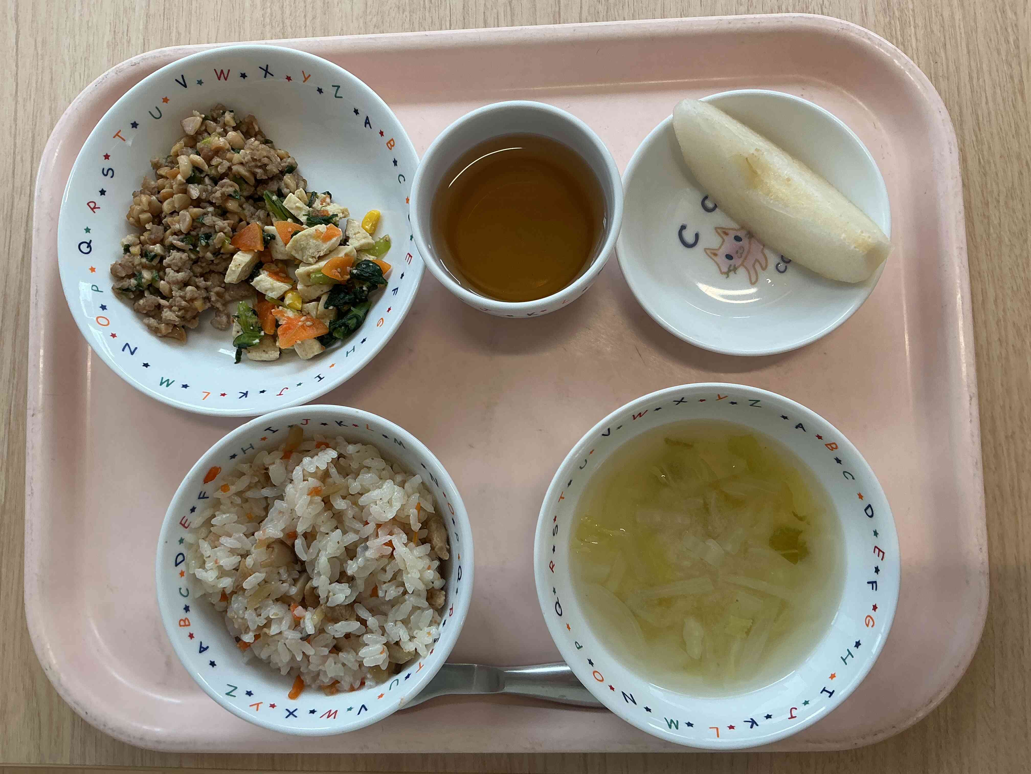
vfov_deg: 48.2
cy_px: 387
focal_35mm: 29
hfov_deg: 61.7
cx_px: 516
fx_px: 864
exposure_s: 1/120
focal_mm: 3
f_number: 1.8
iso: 25
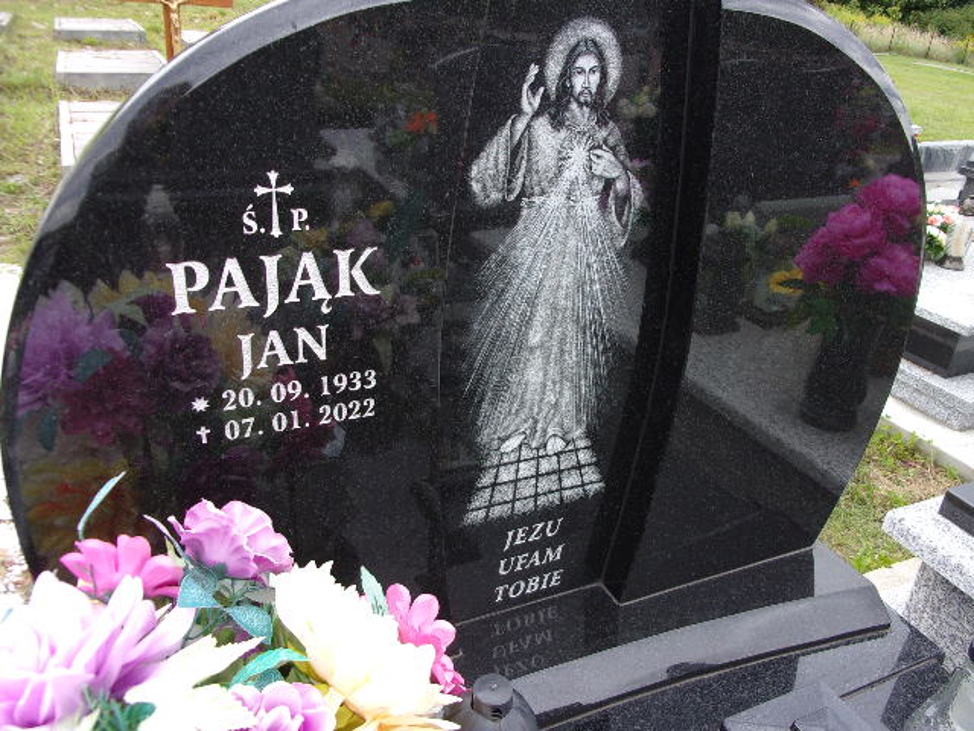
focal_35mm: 28
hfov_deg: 63.4
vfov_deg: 49.7
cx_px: 487
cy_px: 366
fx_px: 788
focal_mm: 5.1
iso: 80
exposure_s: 1/140
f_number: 3.9
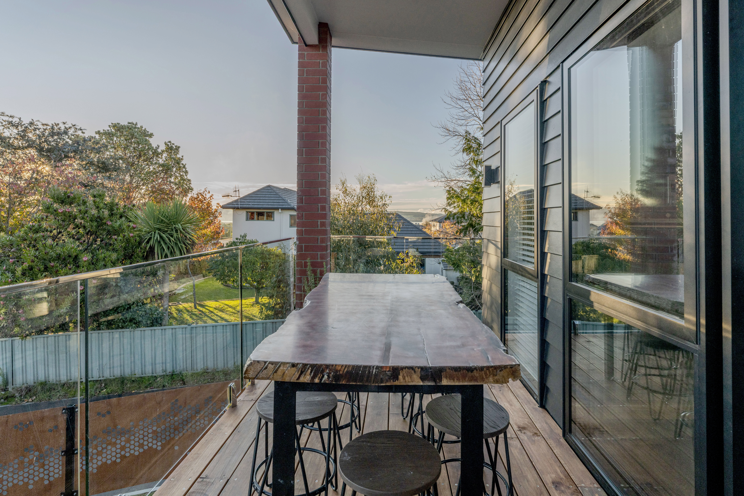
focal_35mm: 18
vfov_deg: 67.1
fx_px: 374
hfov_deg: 89.7
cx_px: 372
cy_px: 248
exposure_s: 1/250
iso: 640
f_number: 9
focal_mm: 18.1
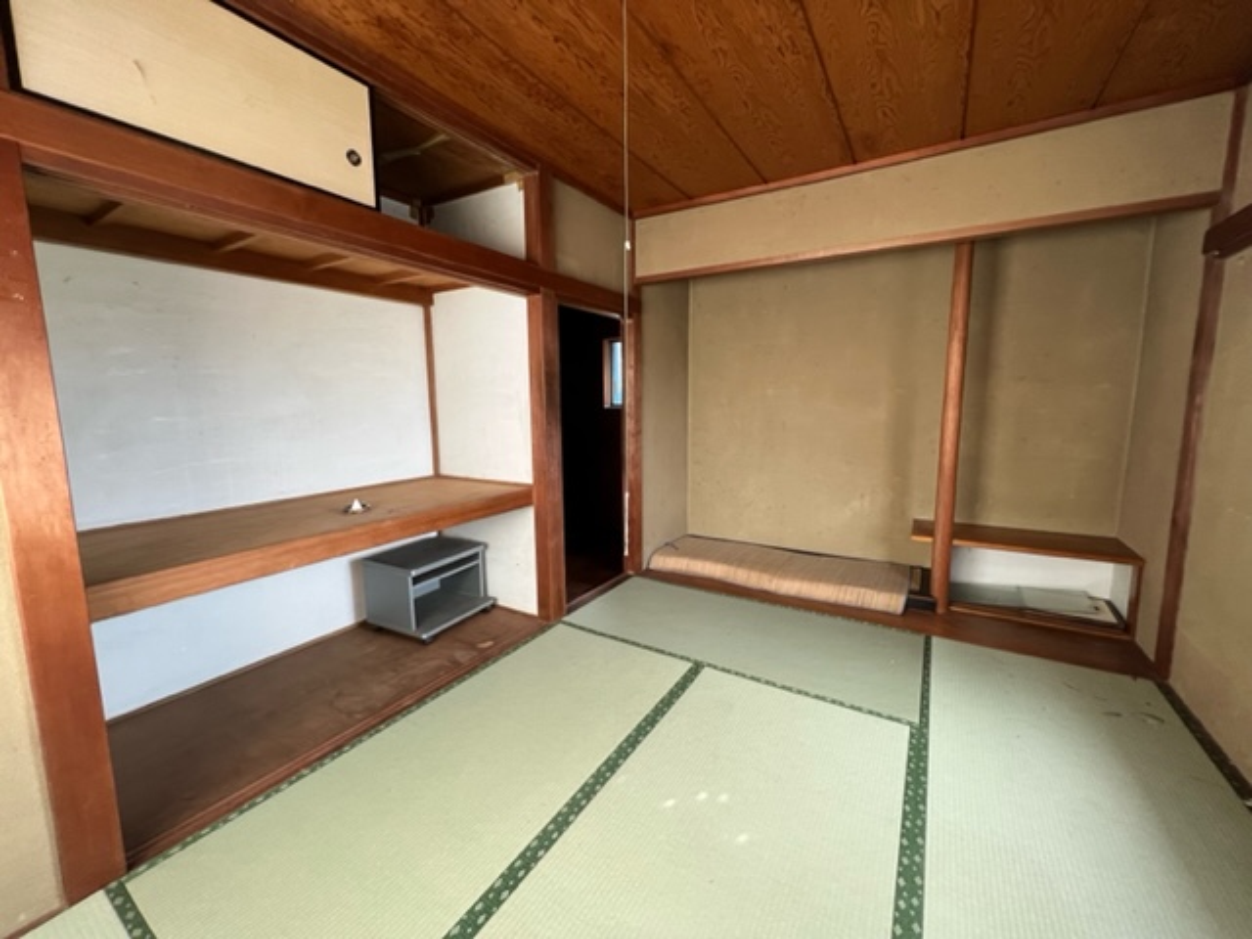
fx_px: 470
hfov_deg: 106.2
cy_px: 470
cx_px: 626
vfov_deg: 89.9
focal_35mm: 13
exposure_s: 1/99
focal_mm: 1.57
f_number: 1.8
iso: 160
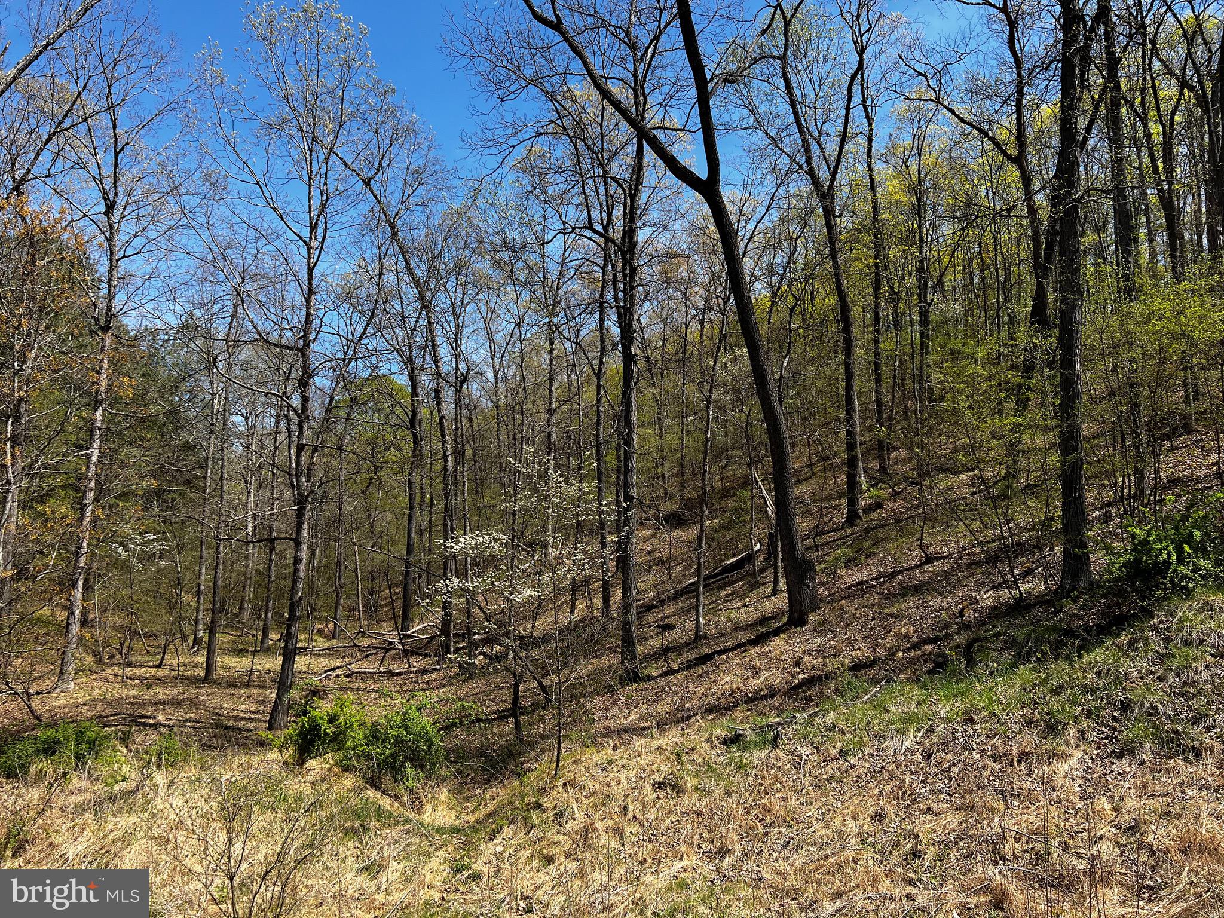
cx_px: 612
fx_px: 919
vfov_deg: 53.1
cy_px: 459
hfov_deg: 67.3
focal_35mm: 26
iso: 50
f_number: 1.5
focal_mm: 5.7
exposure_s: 1/2299
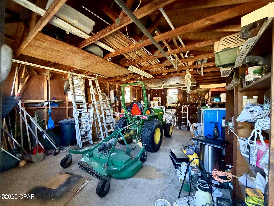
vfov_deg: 85.7
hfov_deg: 102.1
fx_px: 111
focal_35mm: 14
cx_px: 137
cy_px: 103
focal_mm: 2.22
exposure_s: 1/60
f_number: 2.2
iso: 500
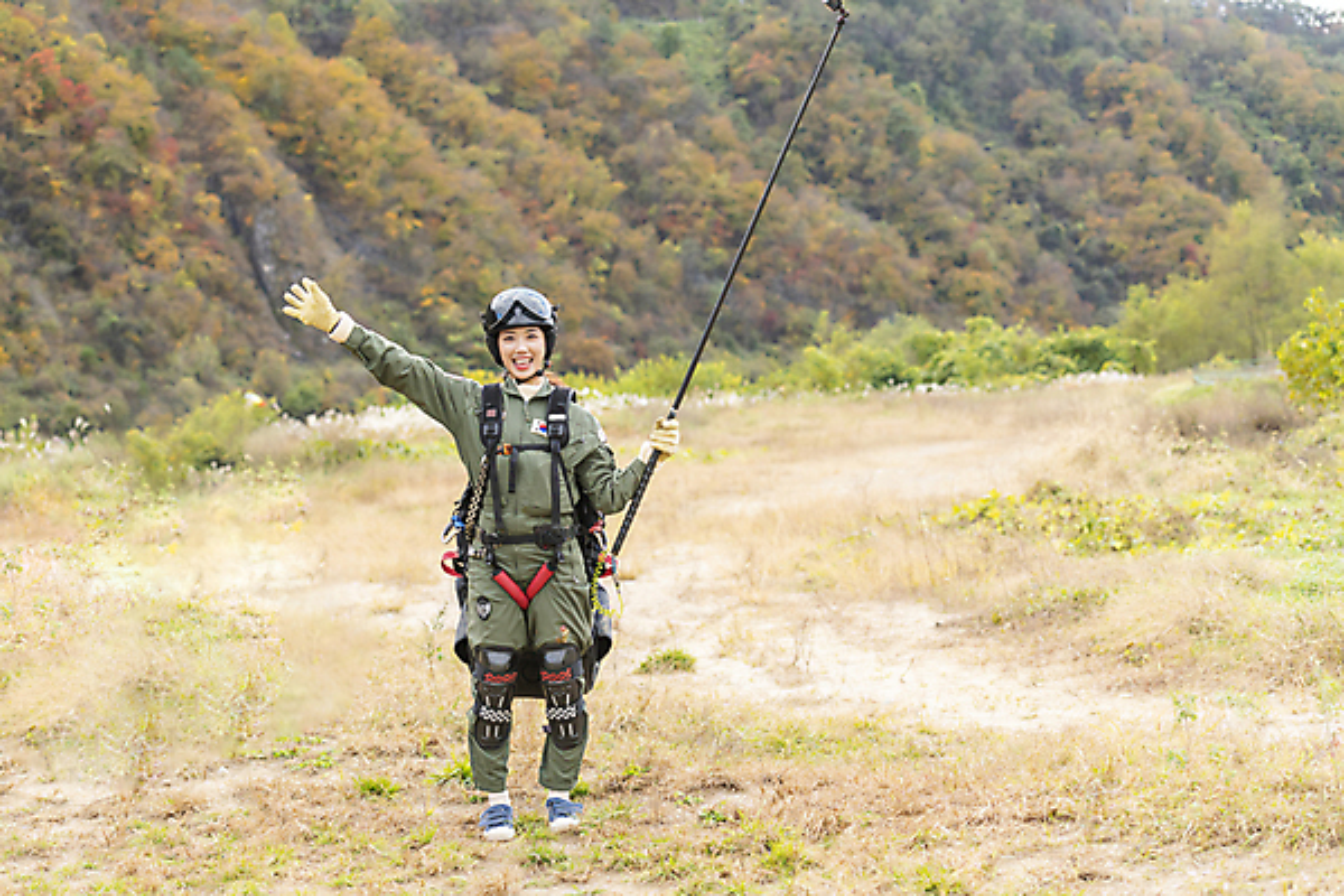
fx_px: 2613
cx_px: 672
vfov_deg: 19.5
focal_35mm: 70
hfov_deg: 28.8
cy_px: 448
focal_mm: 70
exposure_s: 1/640
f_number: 4
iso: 200
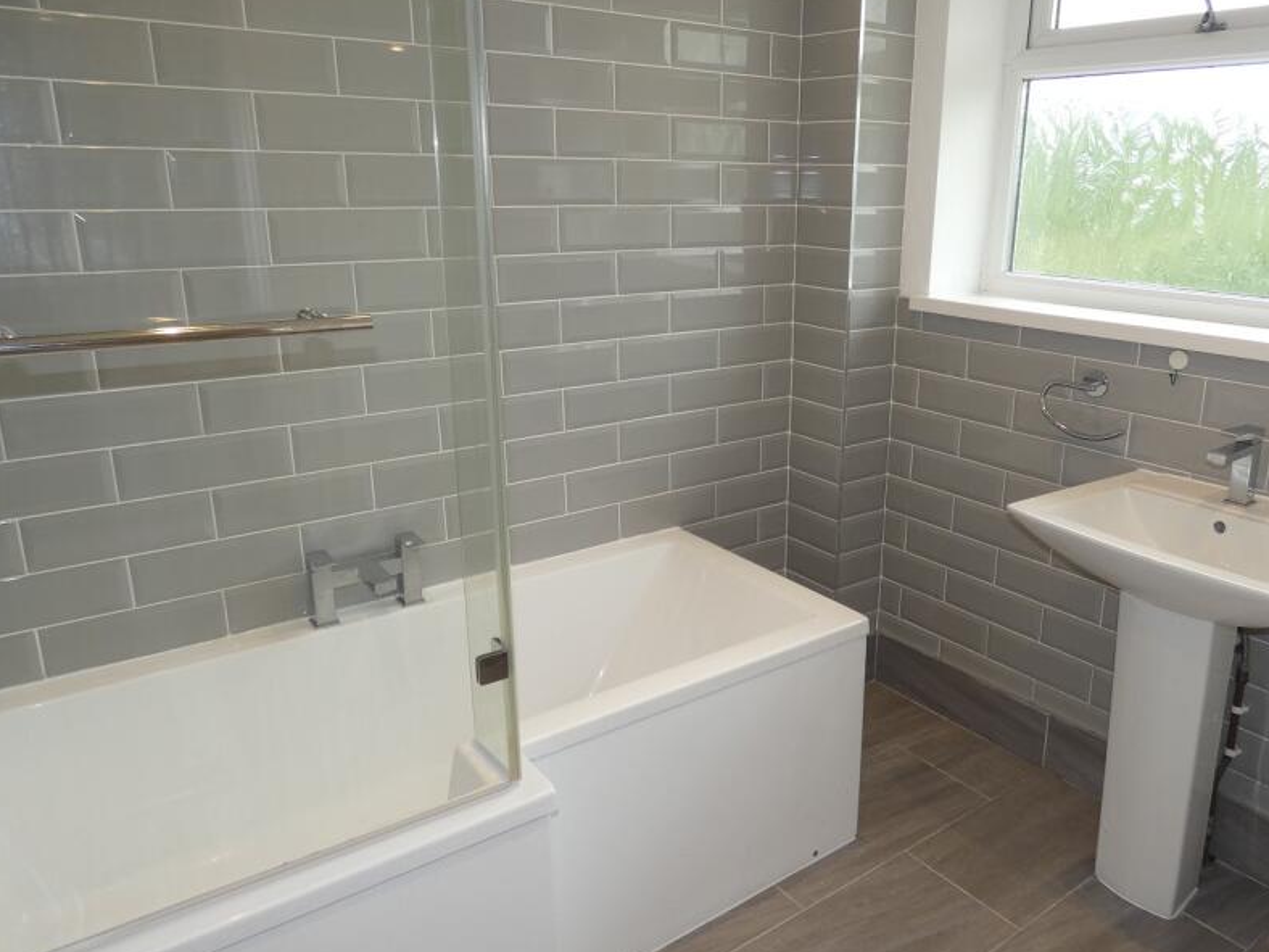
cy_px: 472
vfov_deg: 53.1
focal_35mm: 26
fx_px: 953
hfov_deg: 66.9
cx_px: 731
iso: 80
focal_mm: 3.6
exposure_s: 1/60
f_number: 2.8
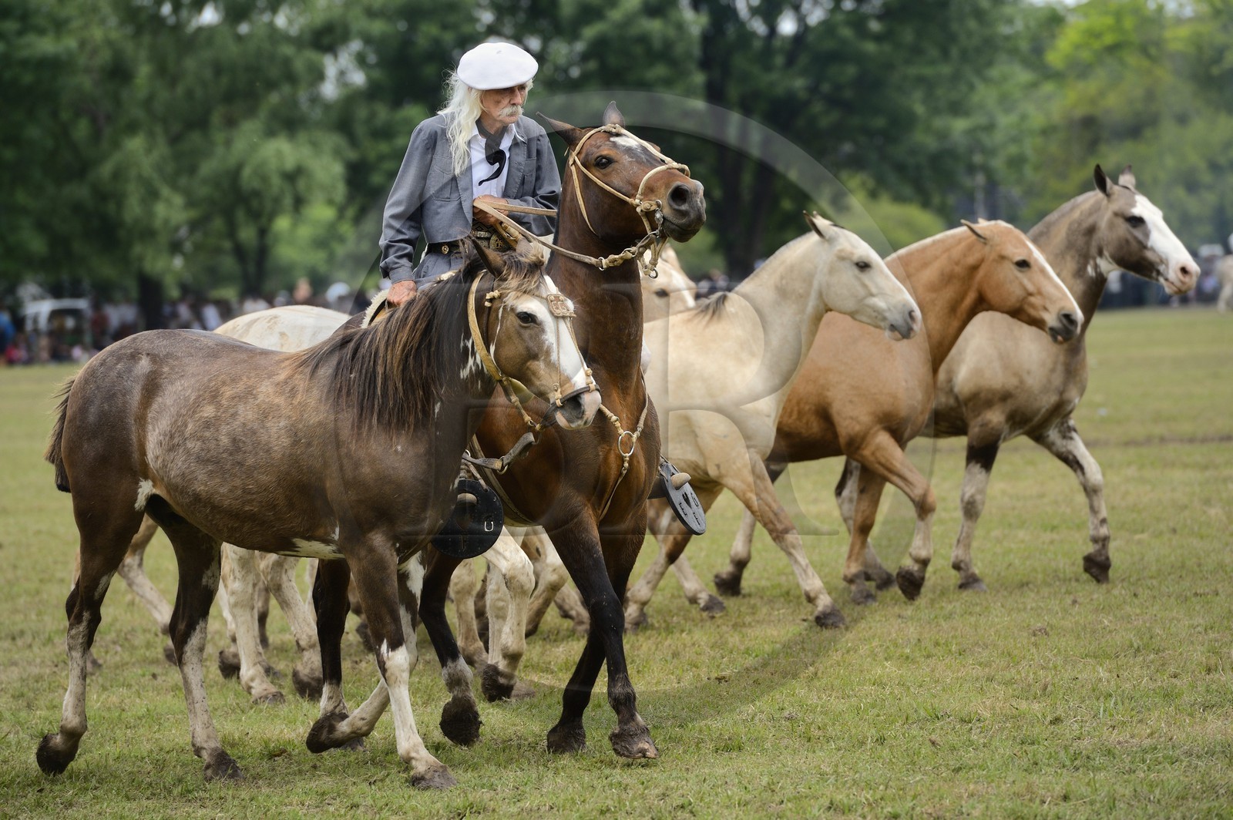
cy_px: 410
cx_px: 616
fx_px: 6844
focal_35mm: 200
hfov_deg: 10.3
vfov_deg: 6.9
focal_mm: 200
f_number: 5
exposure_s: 1/640
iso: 400
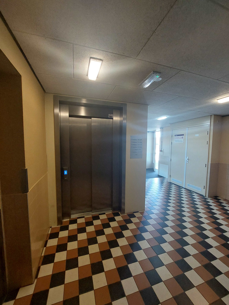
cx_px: 114
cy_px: 152
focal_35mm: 13
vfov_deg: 106.2
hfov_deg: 89.9
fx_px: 115
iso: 320
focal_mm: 1.74
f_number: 2.2
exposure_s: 1/33
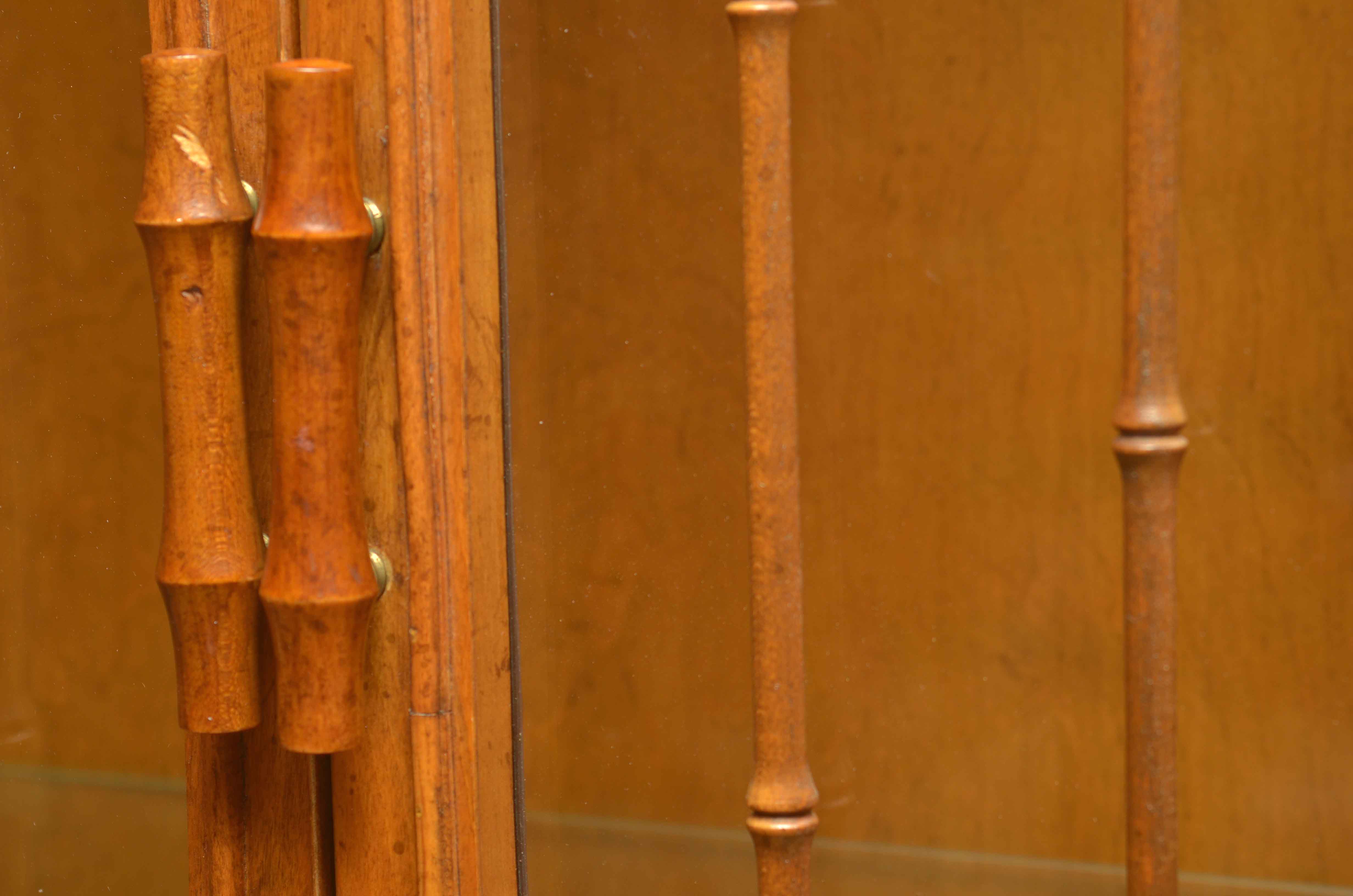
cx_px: 676
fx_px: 3938
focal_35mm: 105
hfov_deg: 19.5
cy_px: 448
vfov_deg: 13.0
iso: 160
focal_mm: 70
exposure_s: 1/200
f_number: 6.3
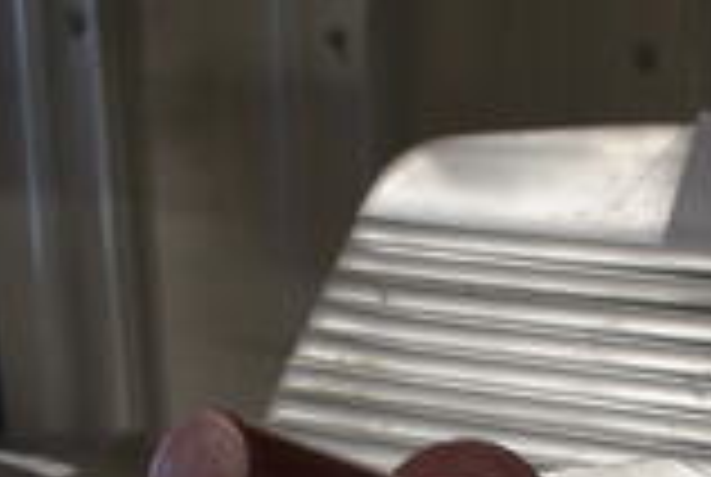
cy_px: 806
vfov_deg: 12.3
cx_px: 896
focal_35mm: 104
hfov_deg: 18.4
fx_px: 2058
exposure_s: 1/125
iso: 800
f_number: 3.5
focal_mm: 18
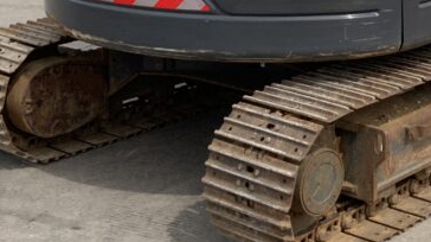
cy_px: -96
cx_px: 395
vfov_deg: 13.0
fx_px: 1016
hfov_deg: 23.3
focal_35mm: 89
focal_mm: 3
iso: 16
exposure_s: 1/1490
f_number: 1.8
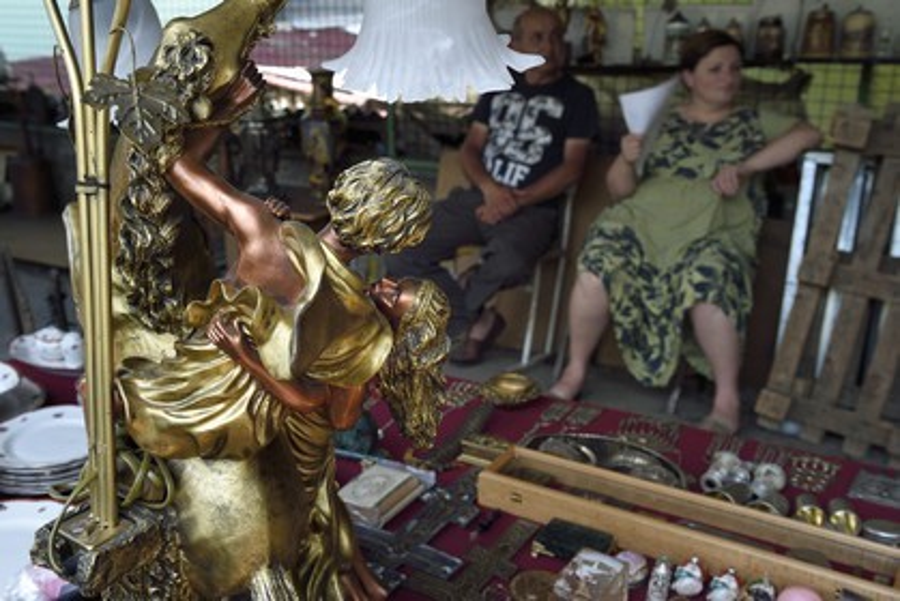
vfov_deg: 37.9
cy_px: 300
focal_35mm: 35
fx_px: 876
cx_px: 450
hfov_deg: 54.4
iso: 400
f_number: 8
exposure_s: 1/100
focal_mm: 35
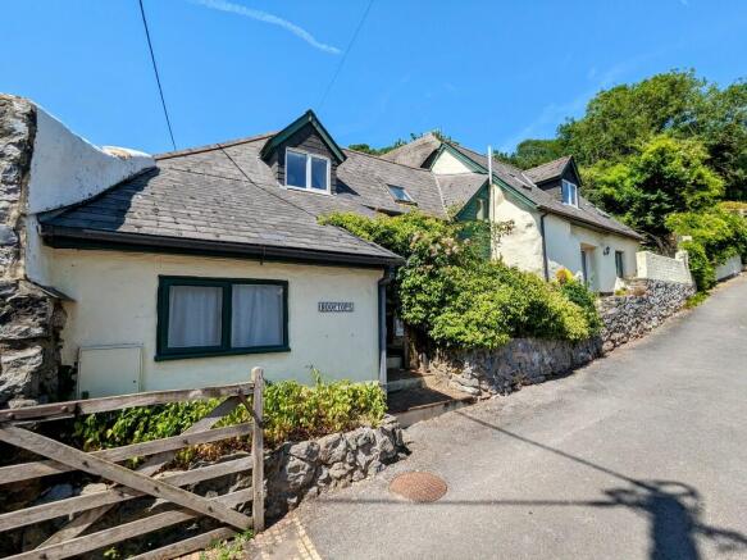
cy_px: 280
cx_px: 374
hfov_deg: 94.5
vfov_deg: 78.1
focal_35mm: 16
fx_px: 345
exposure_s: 1/1938
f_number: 2.2
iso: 50
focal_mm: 2.35
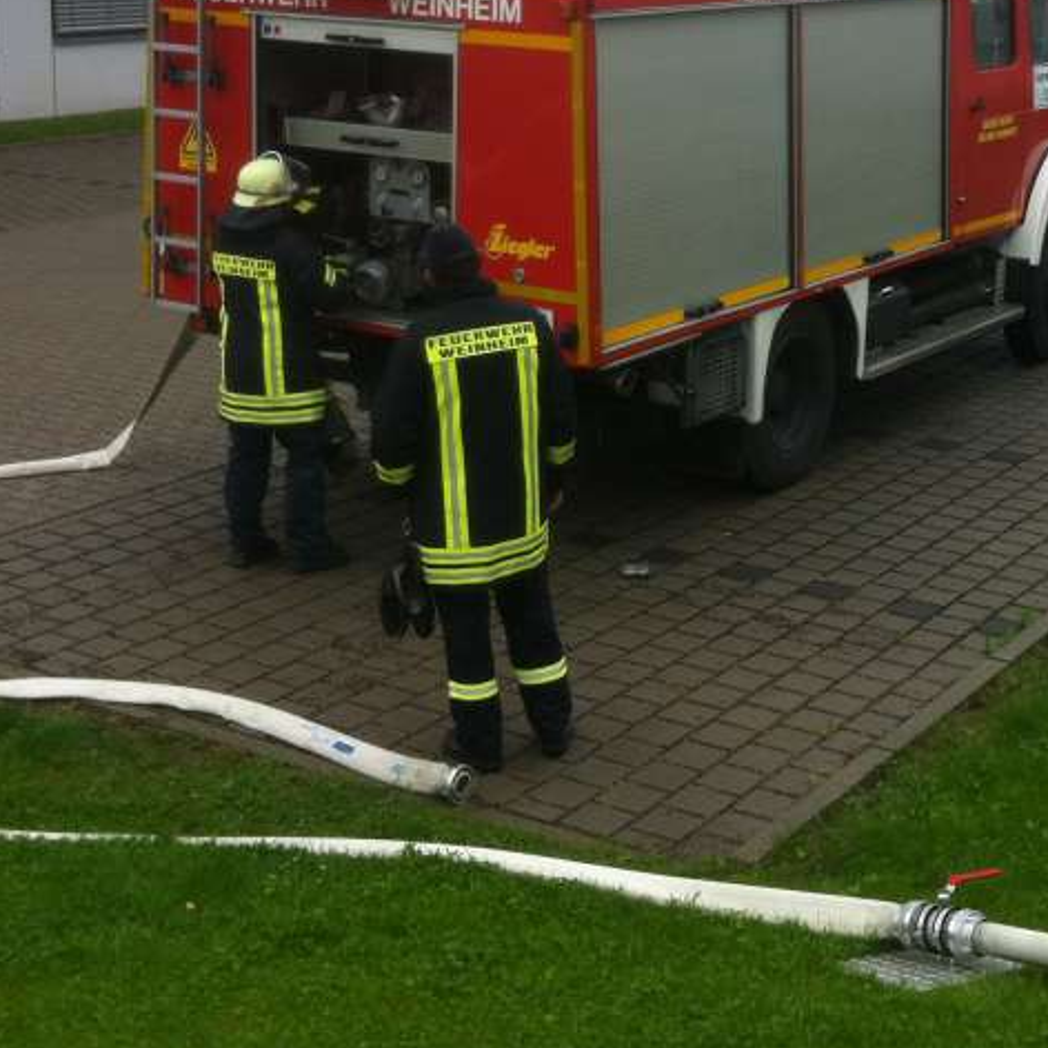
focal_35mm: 67
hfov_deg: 25.6
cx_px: 666
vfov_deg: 25.3
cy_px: 212
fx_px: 2295
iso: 80
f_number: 2.8
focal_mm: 3.85
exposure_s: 1/243
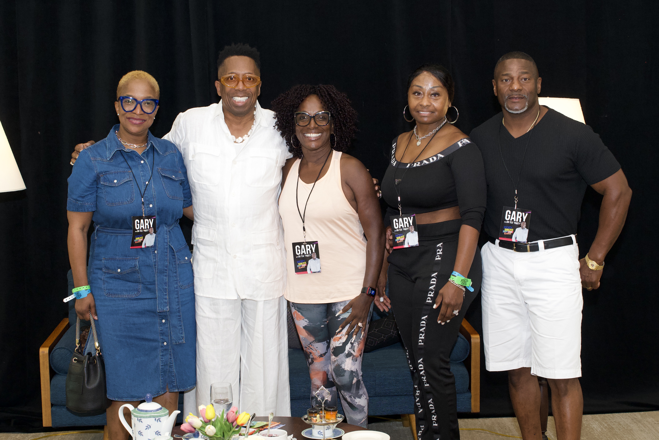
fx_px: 952
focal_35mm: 52
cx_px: 330
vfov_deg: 26.0
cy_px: 220
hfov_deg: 38.2
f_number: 4.5
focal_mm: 35
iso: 2000
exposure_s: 1/250
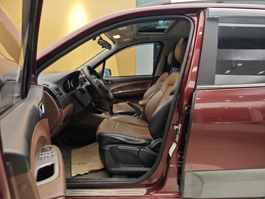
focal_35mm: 23
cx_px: 132
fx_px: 176
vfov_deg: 58.9
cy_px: 100
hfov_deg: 73.9
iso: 125
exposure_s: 1/50
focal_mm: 8.7
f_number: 1.9
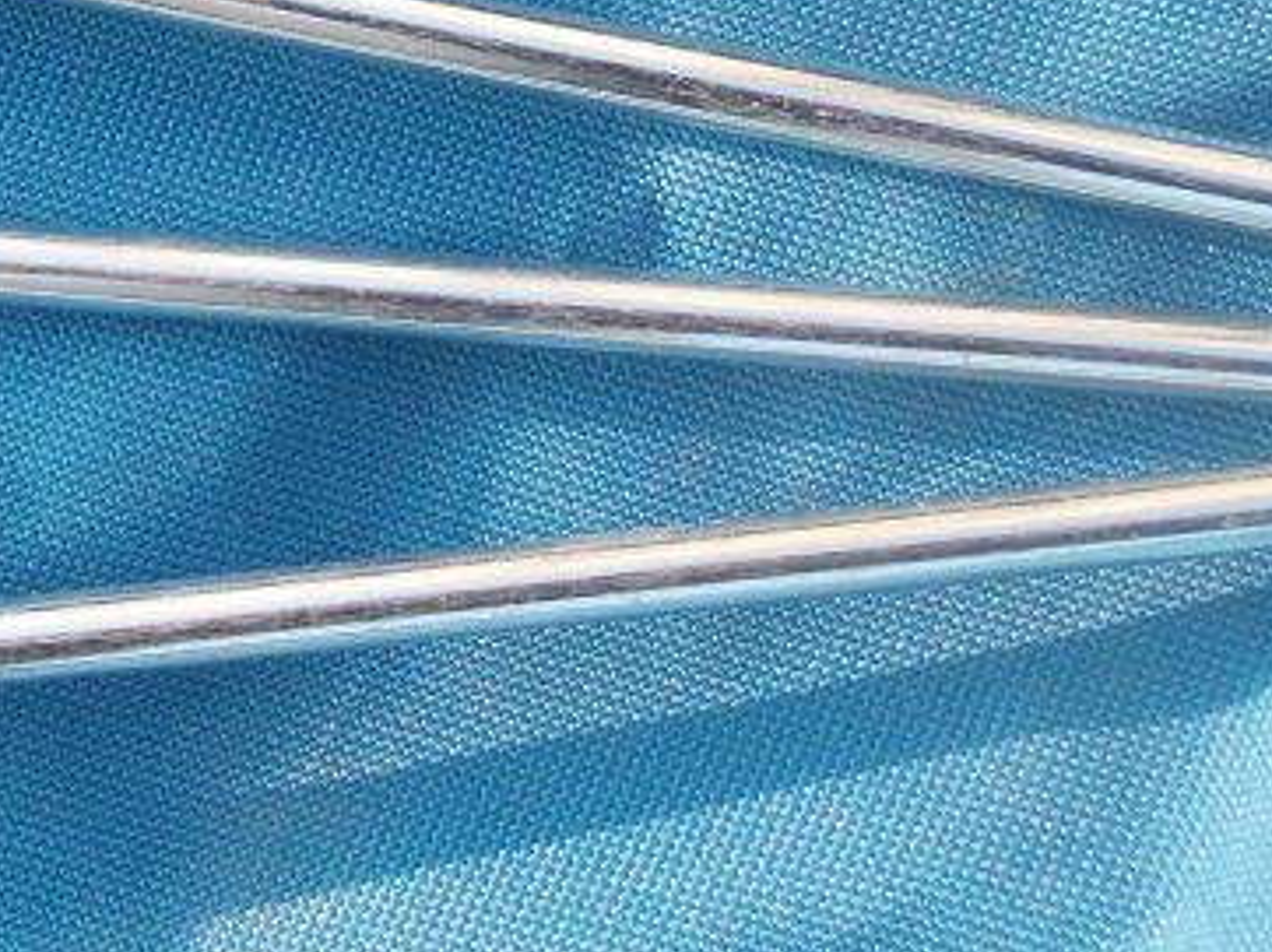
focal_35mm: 105
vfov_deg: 13.9
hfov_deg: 18.3
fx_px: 3856
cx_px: 60
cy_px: 84
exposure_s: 1/125
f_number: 3.1
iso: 80
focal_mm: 5.3
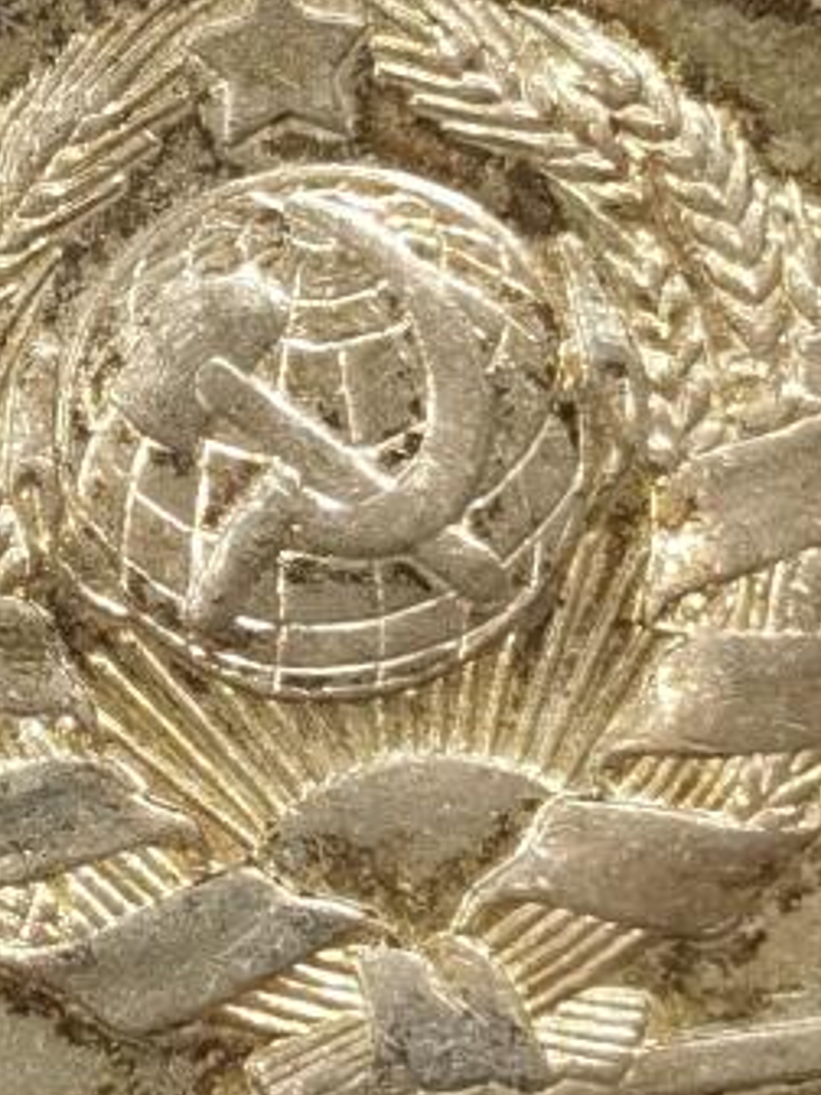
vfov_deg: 6.8
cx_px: 420
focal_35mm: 289
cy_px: 196
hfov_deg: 5.1
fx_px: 9139
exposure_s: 1/100
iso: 125
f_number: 16
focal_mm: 5.56
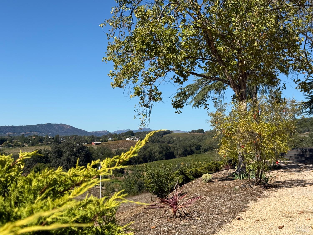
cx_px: 156
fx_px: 434
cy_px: 118
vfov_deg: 30.3
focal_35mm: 48
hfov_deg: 39.7
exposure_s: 1/5587
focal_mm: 6.76
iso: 64
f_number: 1.78
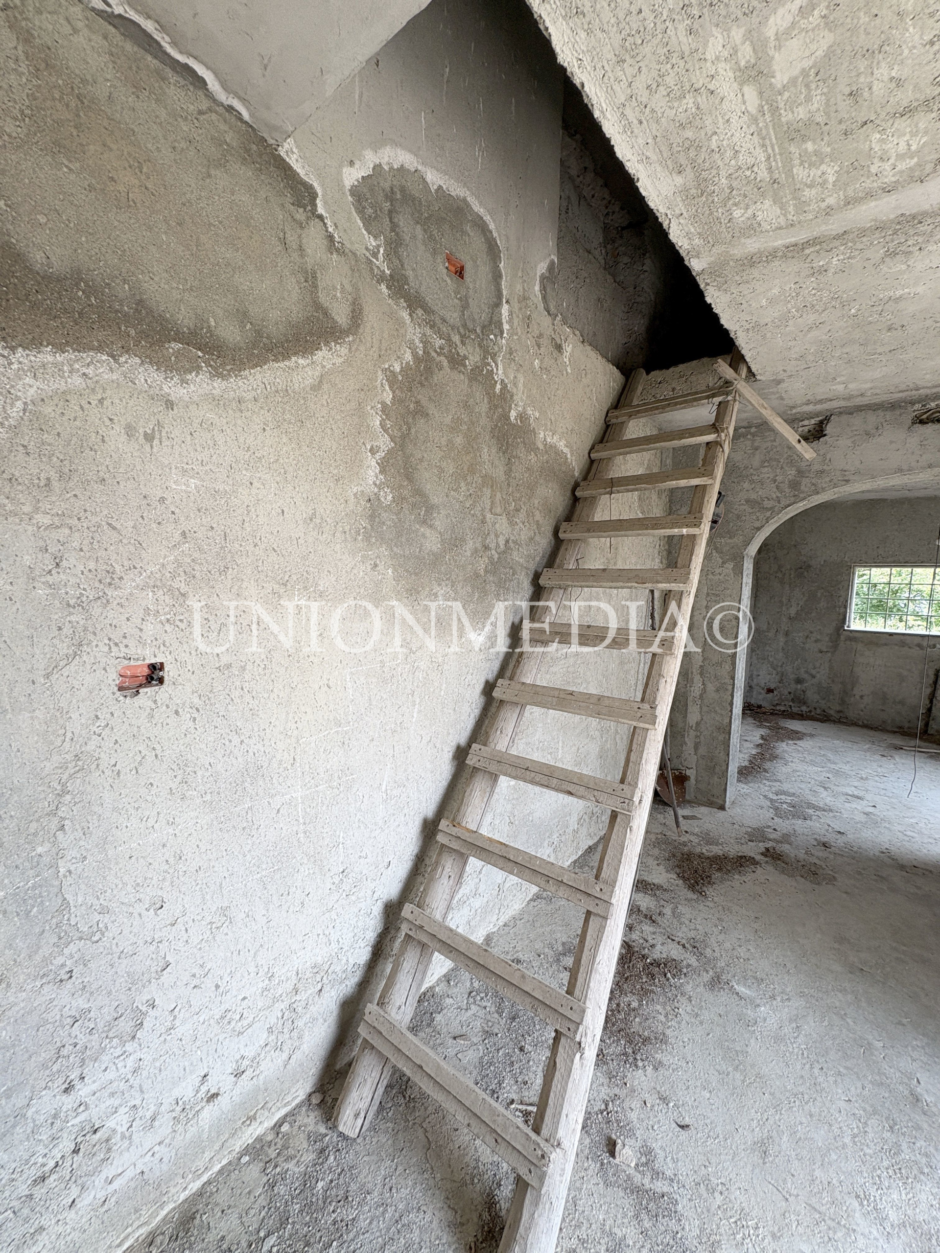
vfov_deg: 102.1
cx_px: 470
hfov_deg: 85.7
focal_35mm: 14
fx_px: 507
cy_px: 626
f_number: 2.2
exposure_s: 1/99
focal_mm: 2.22
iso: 40
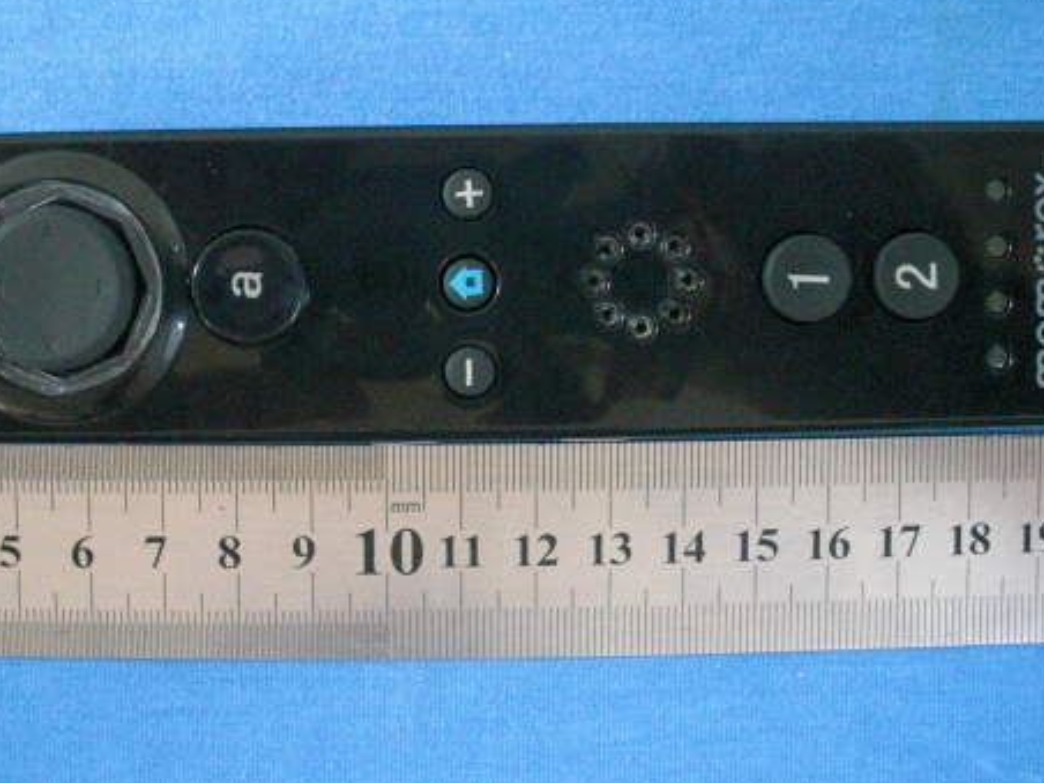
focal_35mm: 51
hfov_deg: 37.3
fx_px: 1538
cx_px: 393
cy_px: 261
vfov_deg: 28.4
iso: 800
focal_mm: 6.3
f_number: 2.8
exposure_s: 1/40
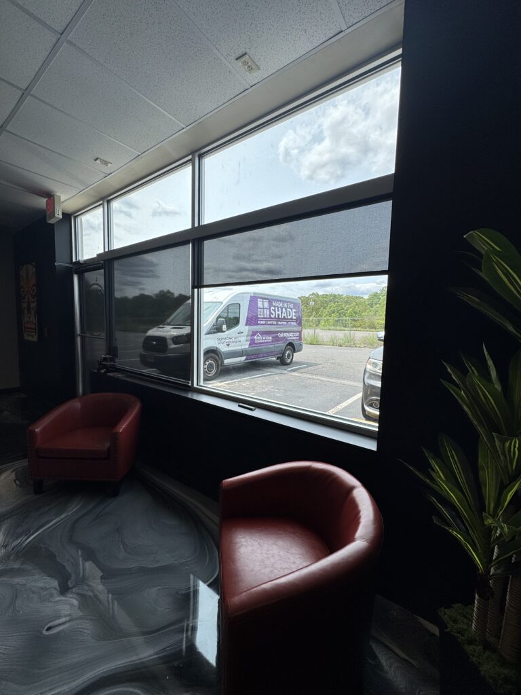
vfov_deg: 102.1
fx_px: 281
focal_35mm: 14
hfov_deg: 85.7
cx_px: 260
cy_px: 348
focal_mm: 2.22
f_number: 2.2
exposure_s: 1/615
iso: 50
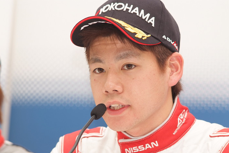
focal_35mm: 274
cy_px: 76
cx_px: 114
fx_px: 1743
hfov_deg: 7.5
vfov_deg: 5.0
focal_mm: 180
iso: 400
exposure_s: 1/125
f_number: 4
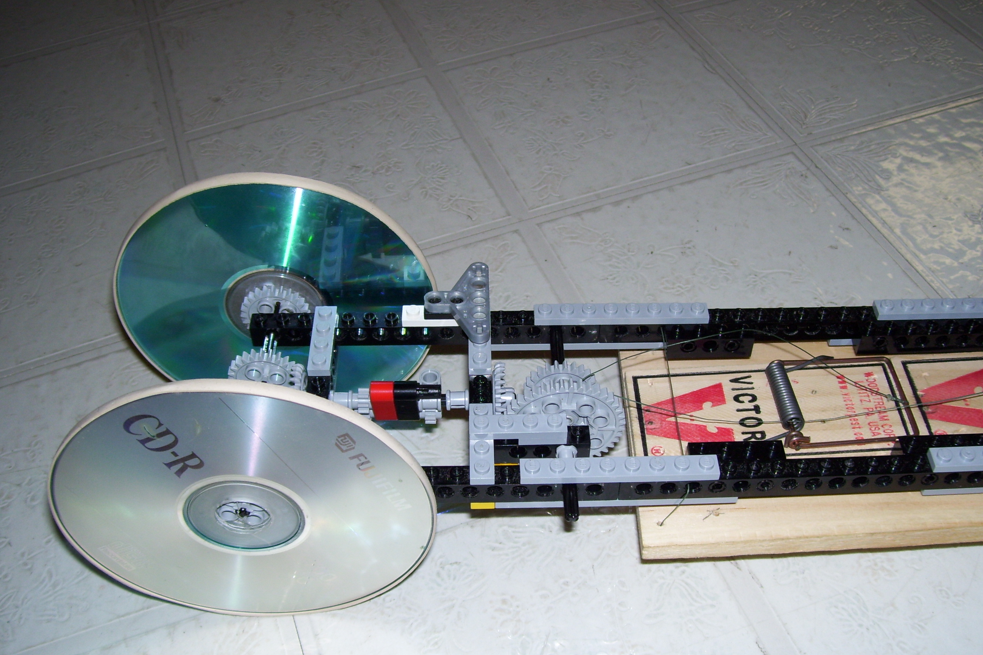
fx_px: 1037
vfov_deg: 35.0
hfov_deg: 50.7
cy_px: 367
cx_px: 493
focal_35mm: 38
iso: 80
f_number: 2.7
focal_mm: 6
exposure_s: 1/60
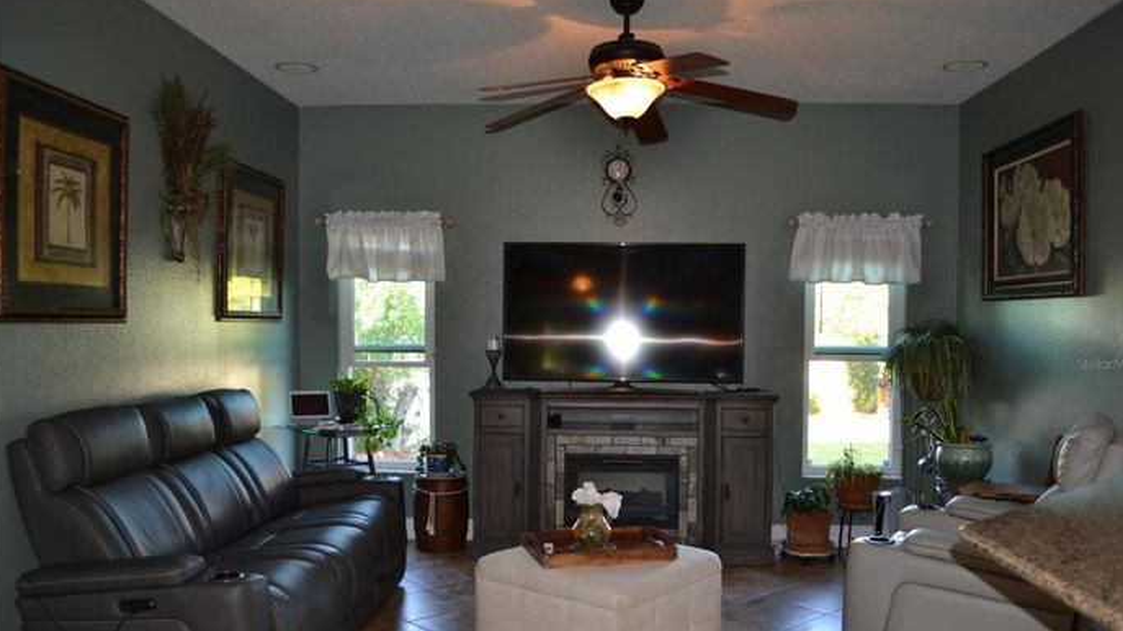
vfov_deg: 40.0
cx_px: 565
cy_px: 364
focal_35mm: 29
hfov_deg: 66.1
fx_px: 863
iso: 450
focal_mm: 18
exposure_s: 1/60
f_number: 3.5
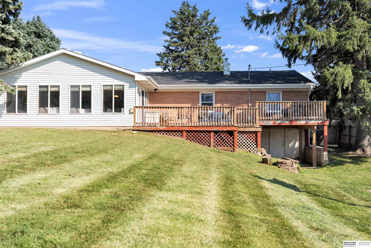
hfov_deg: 54.4
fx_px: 361
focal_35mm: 35
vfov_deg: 37.9
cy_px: 124
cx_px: 186
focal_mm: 35
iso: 100
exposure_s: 1/800
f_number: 2.8
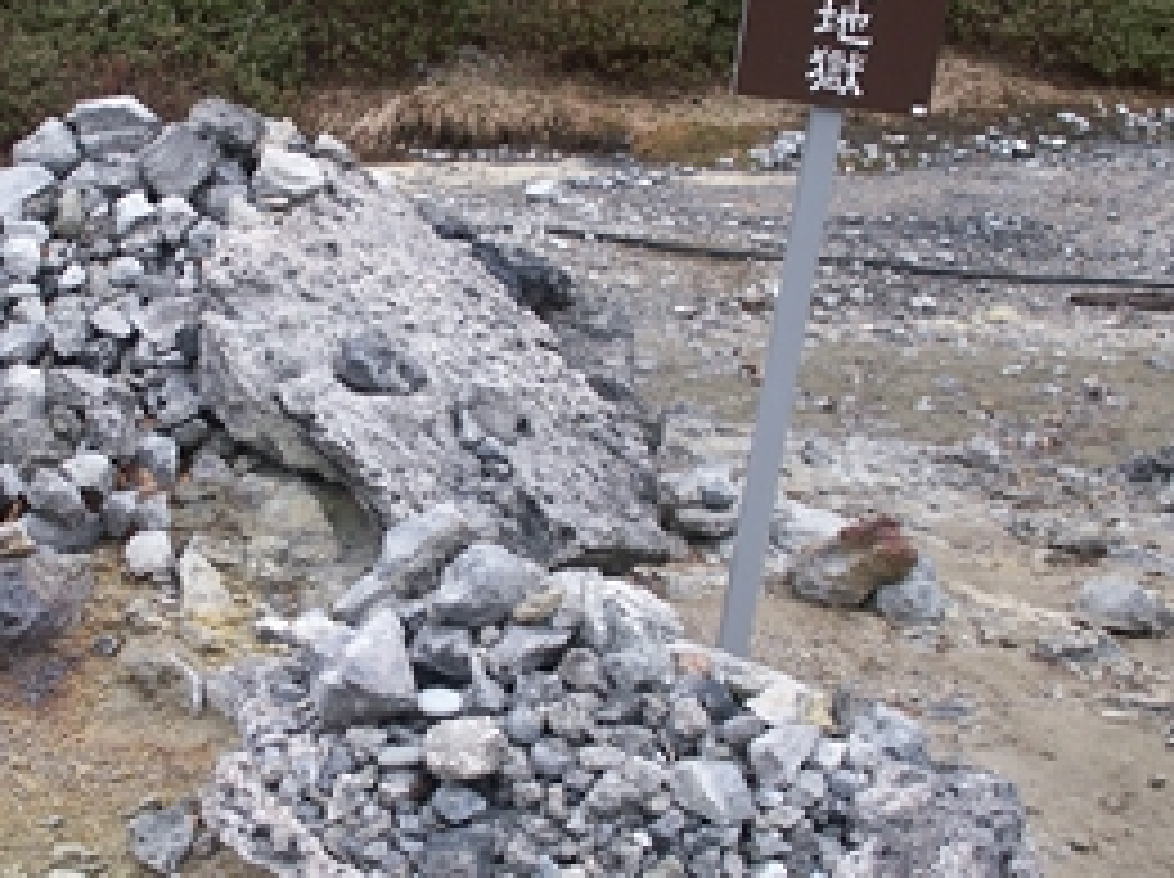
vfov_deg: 20.7
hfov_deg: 27.2
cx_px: 369
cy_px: 444
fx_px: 2405
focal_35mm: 71
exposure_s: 1/80
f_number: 3.5
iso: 50
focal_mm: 7.7
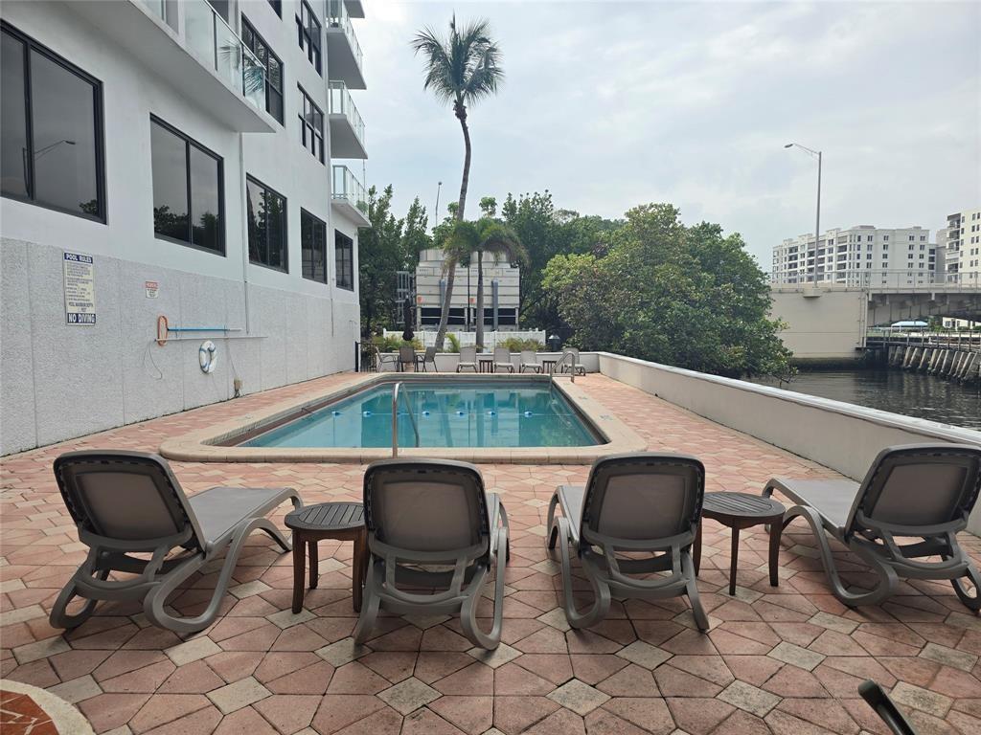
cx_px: 490
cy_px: 368
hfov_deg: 73.9
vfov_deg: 58.9
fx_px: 652
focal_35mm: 23
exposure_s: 1/812
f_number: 1.7
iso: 12
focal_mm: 6.3
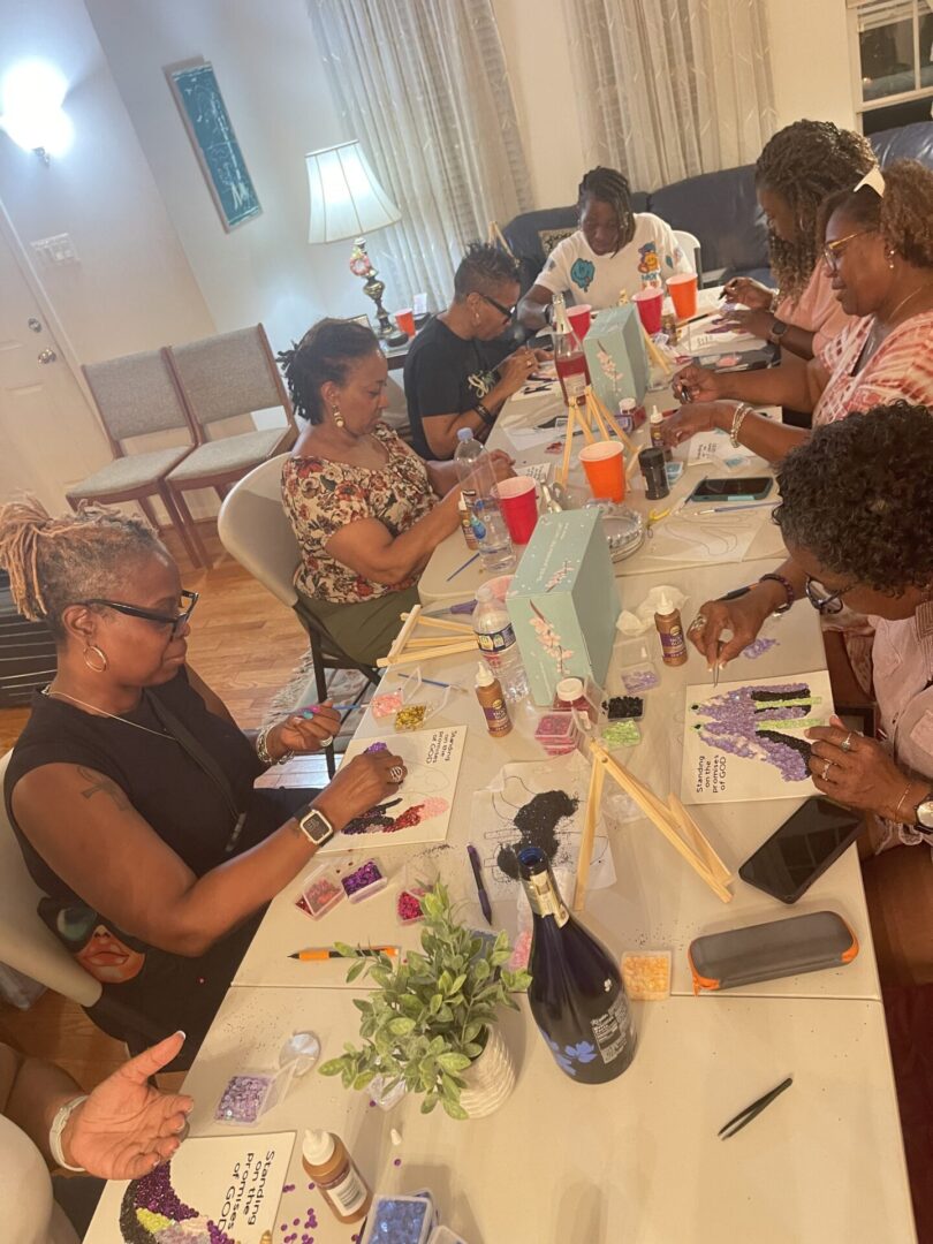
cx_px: 466
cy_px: 622
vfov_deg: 69.4
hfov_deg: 54.9
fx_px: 898
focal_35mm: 25
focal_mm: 5.1
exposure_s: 1/60
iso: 400
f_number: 1.6
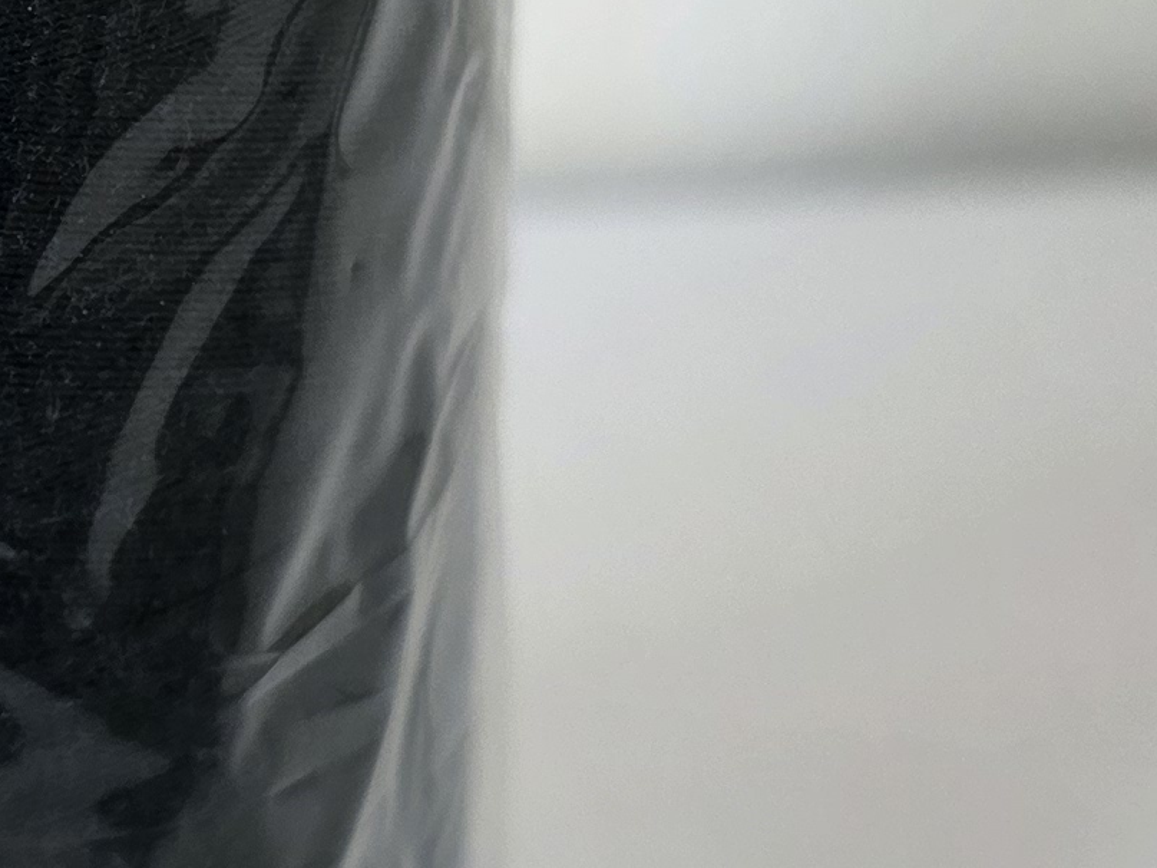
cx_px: 37
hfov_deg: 16.9
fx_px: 3810
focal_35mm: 114
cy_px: 392
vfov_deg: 13.0
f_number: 1.7
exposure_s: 1/100
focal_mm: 6.3
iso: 64
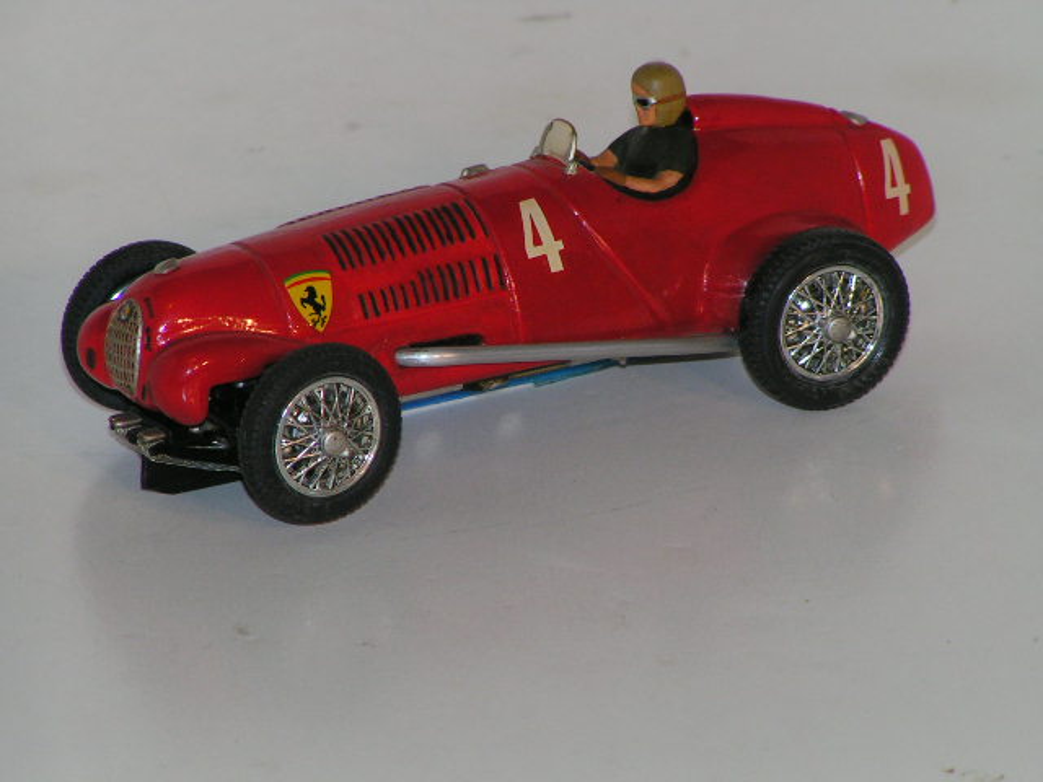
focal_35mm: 380
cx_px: 522
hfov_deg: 5.2
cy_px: 391
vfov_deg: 3.9
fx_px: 11450
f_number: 5.6
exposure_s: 1/400
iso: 100
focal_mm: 58
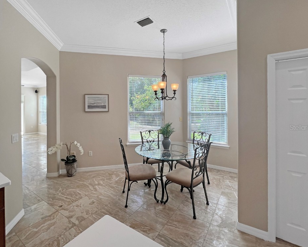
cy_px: 127
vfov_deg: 87.9
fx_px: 128
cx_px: 151
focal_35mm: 14
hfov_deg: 100.7
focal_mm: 1.57
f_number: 1.8
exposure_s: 1/168
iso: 32
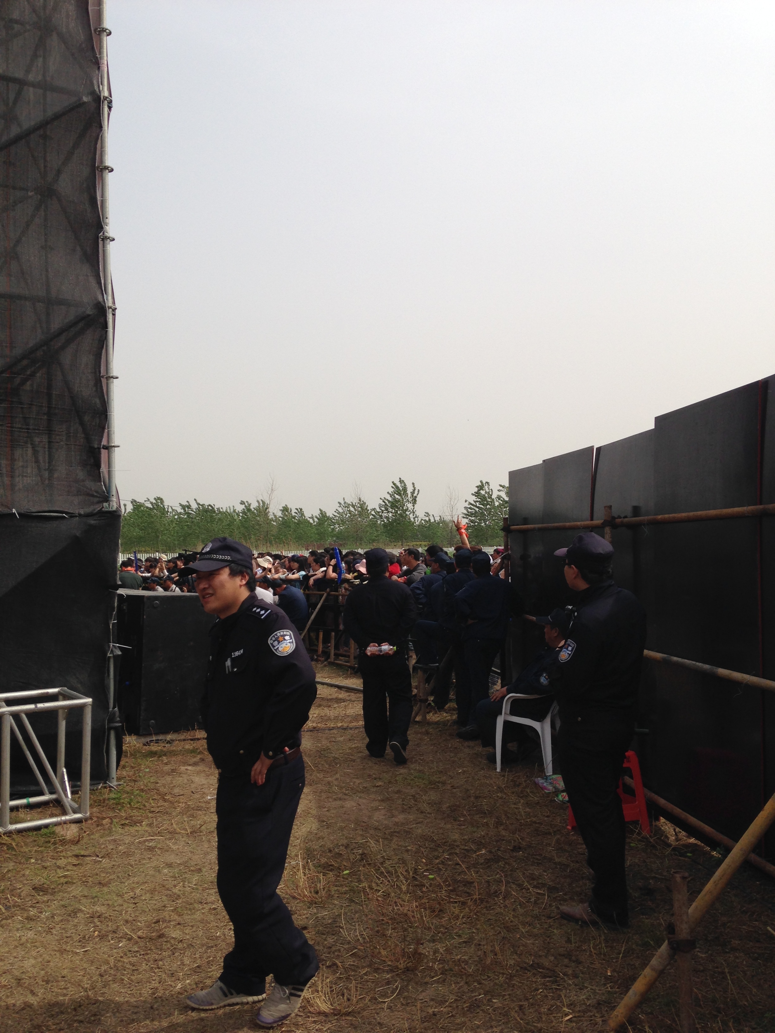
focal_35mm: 33
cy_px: 516
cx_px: 388
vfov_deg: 55.4
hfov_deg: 42.9
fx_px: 985
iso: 50
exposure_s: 1/1695
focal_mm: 4.12
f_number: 2.4
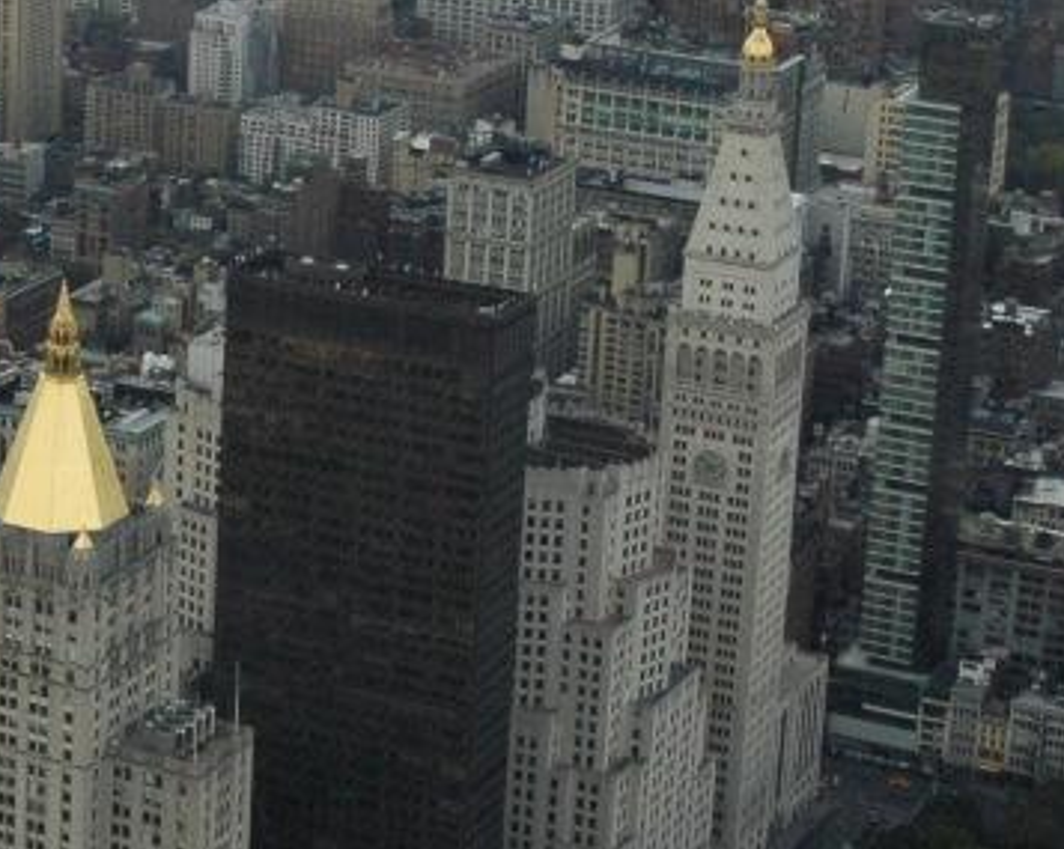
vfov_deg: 13.5
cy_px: 149
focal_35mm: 113
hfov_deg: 16.7
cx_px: 3
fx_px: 3555
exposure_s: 1/125
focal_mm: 28
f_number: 9
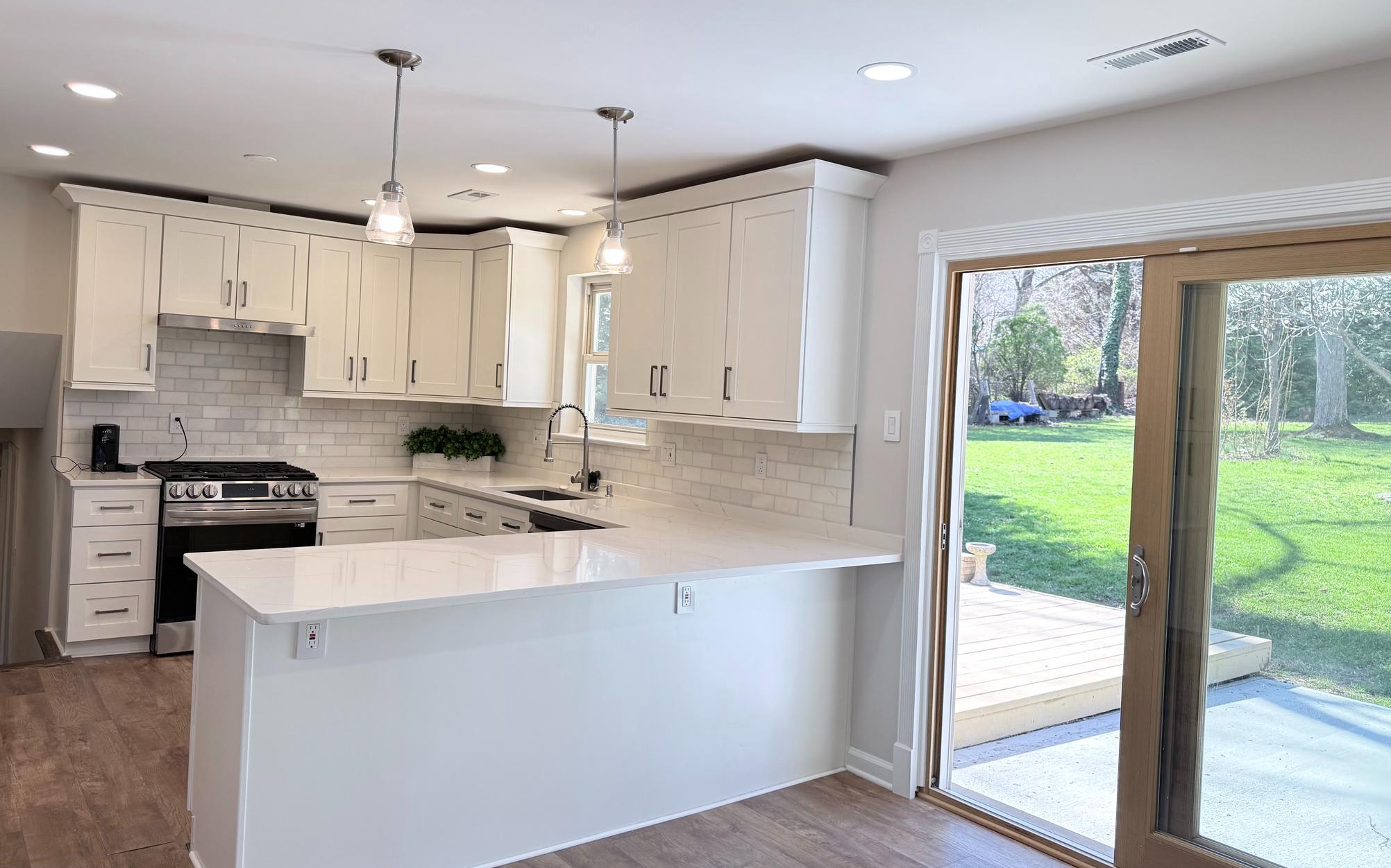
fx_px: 986
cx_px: 694
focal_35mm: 26
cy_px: 396
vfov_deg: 47.5
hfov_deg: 70.4
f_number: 1.78
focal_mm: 6.76
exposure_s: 1/287
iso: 100
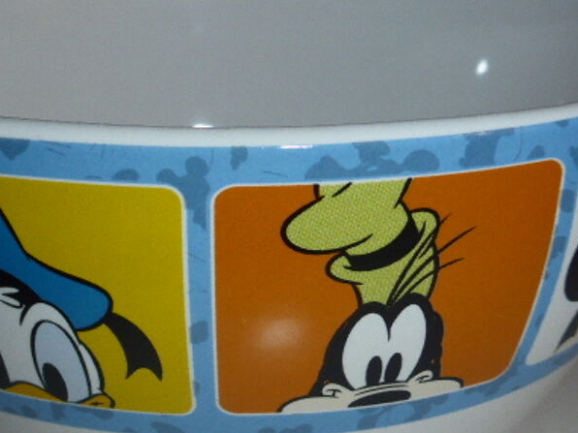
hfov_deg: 21.9
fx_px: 1486
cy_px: 309
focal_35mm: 89
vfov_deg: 16.5
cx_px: 183
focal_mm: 9
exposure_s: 1/60
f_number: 4.4
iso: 160
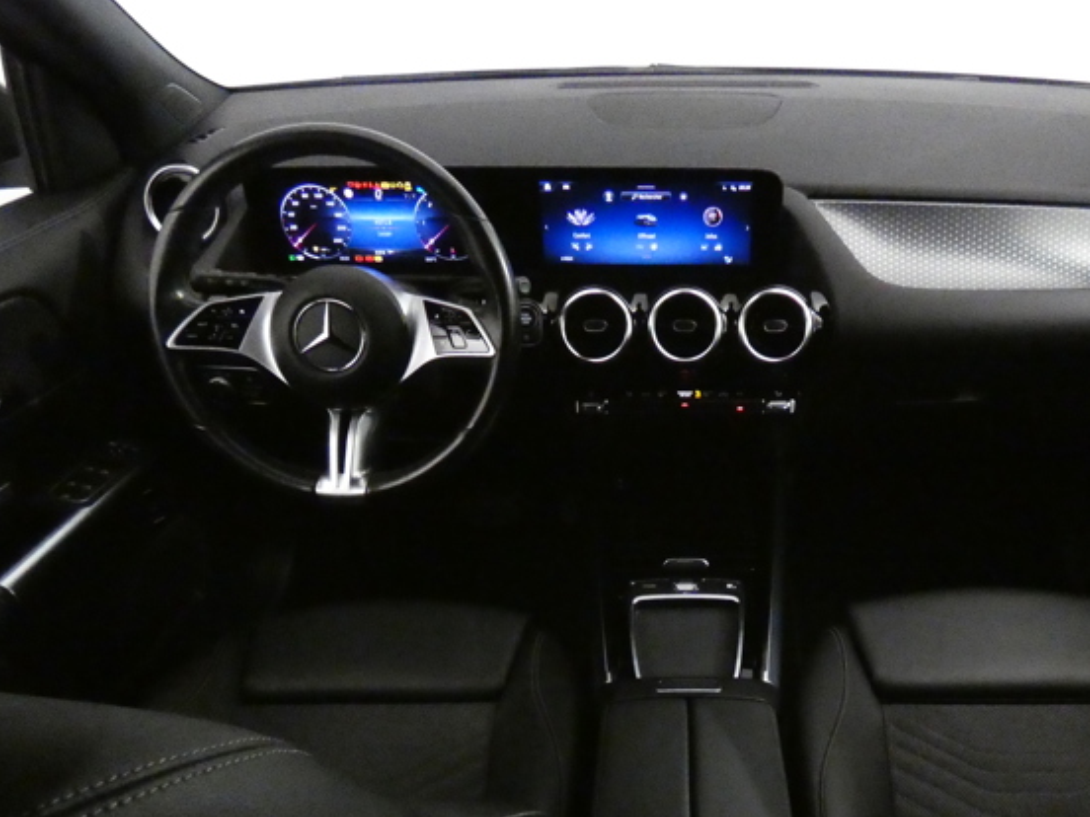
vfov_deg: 47.1
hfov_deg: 60.9
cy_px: 570
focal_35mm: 29
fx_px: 913
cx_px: 673
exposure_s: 1/40
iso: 3200
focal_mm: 3.6
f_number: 2.8
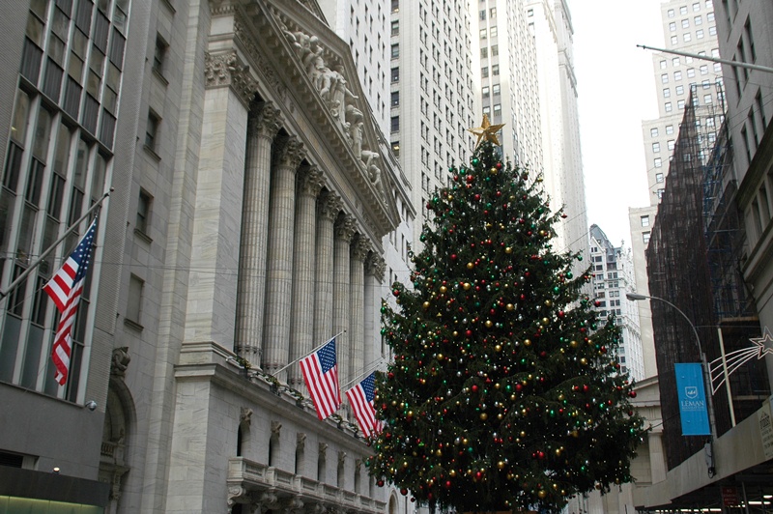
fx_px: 901
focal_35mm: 42
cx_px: 386
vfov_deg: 31.8
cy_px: 257
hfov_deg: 46.4
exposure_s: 1/80
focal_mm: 28
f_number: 8
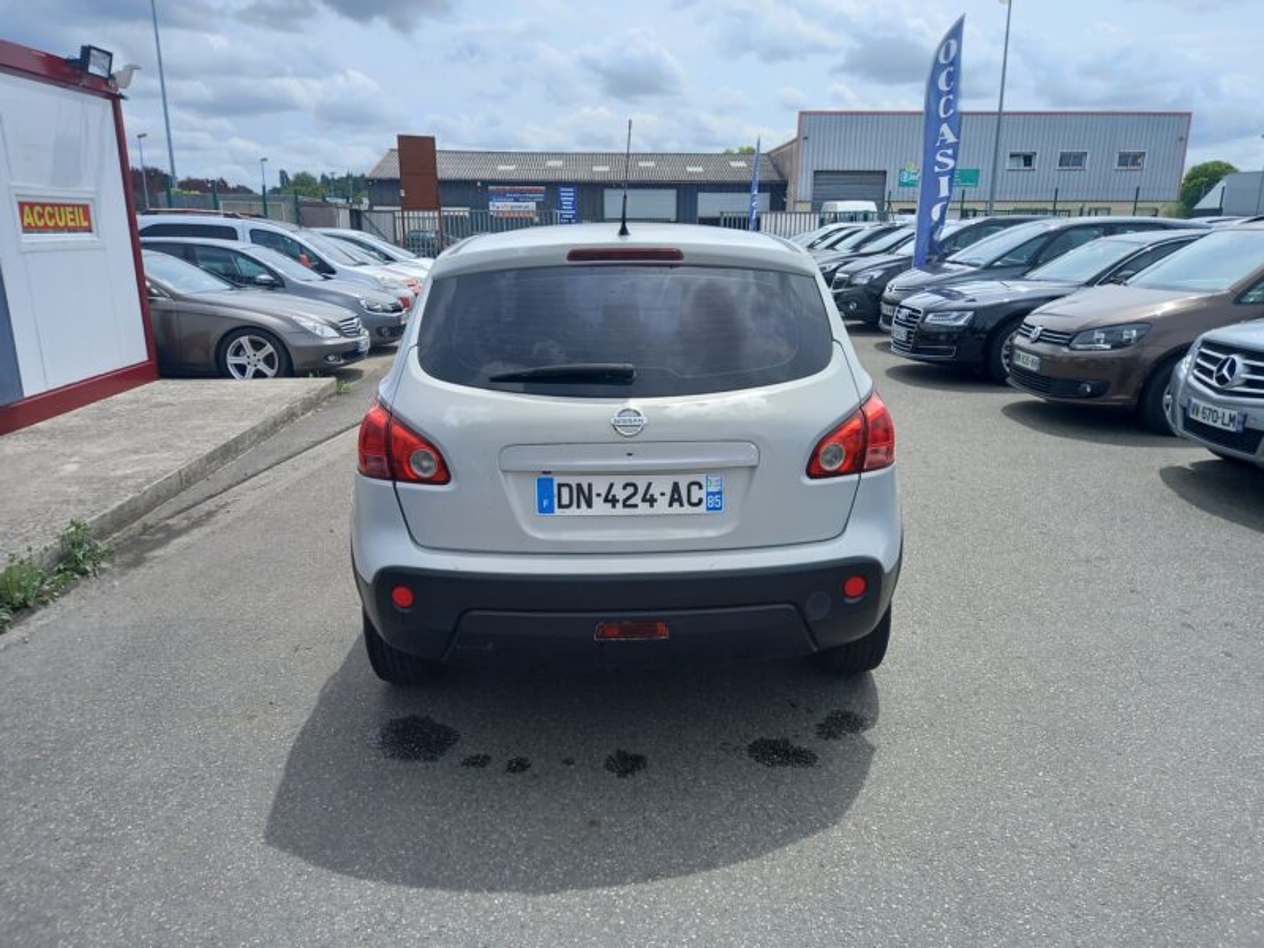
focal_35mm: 25
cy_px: 474
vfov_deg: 54.9
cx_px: 632
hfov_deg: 69.4
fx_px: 913
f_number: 2
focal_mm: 4.6
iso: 25
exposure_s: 1/568
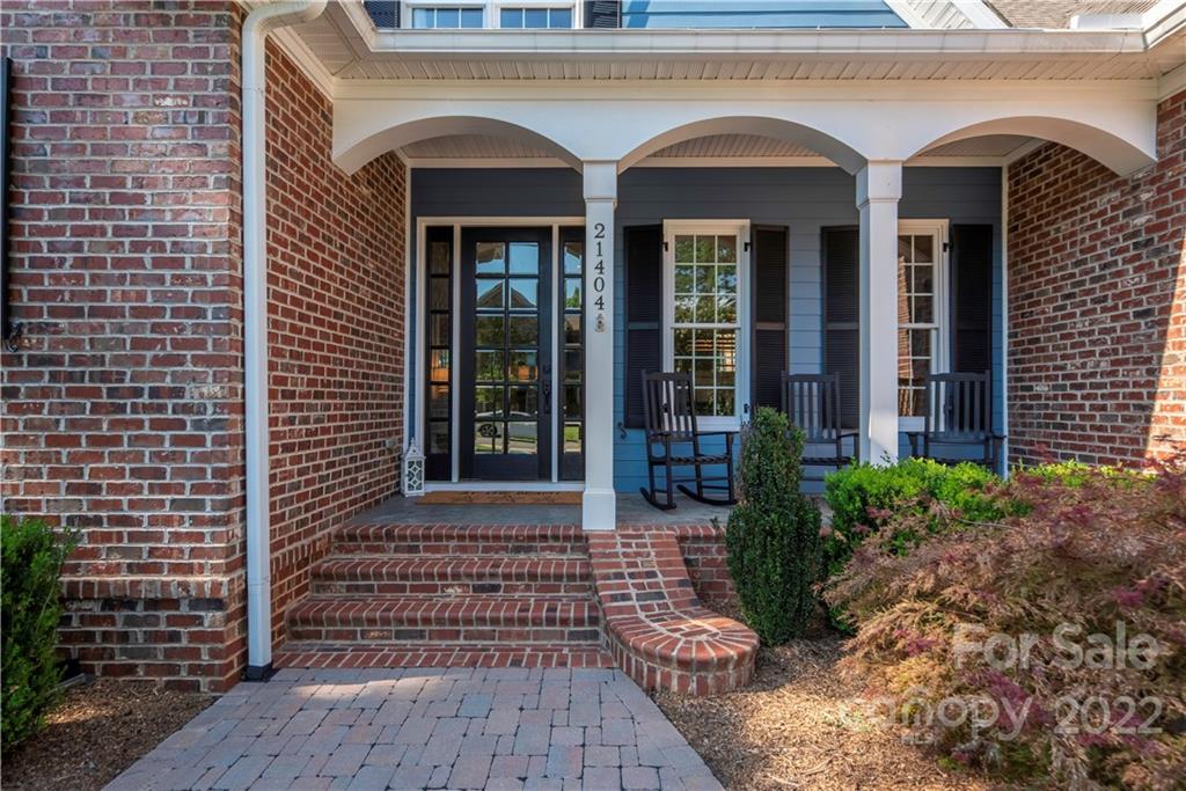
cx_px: 593
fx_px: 626
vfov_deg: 64.6
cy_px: 396
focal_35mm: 19
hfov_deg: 86.9
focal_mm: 19
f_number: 6.3
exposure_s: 1/4000
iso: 320
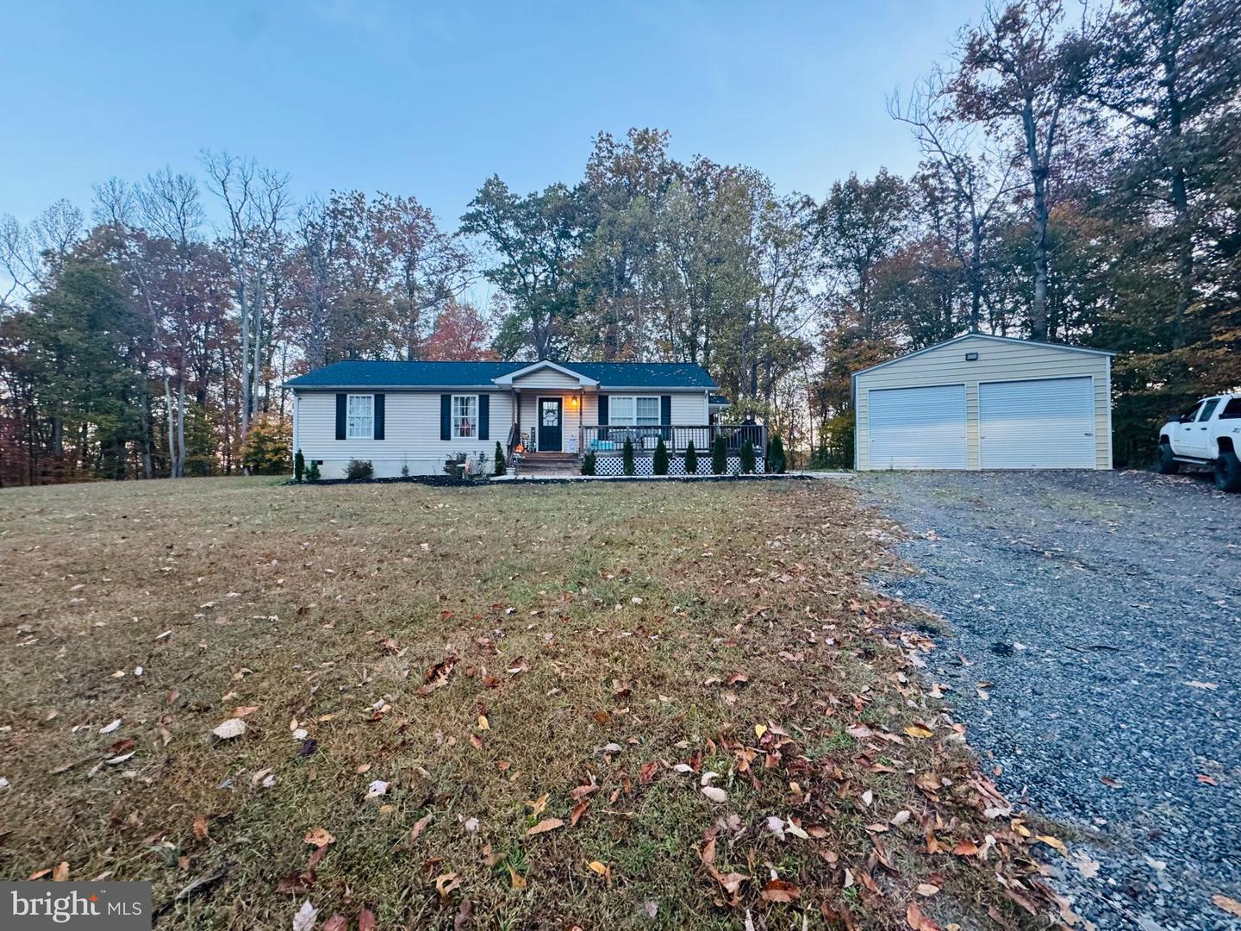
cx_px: 620
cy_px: 466
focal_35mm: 14
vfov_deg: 85.7
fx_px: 502
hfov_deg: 102.1
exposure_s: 1/97
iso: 320
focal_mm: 2.22
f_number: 2.2
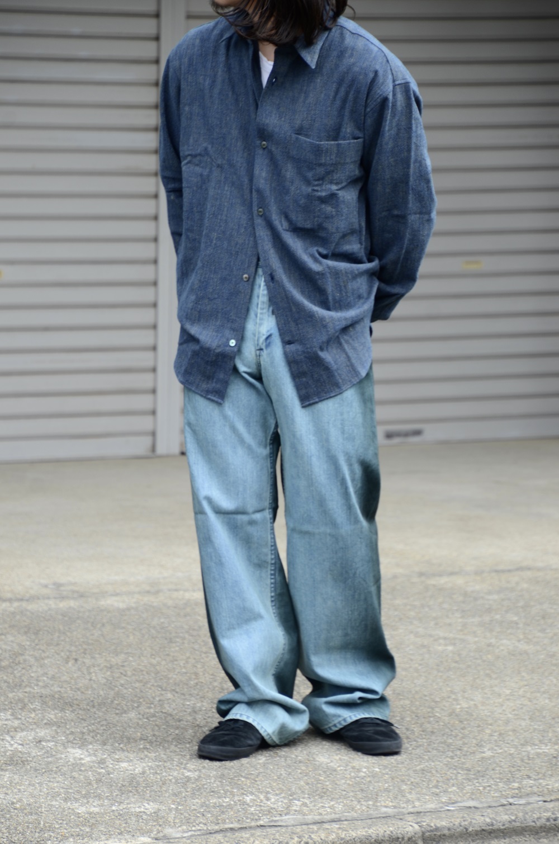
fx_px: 4736
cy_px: 422
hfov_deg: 6.8
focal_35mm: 202
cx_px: 280
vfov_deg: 10.2
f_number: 6
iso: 125
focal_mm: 135
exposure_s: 1/160
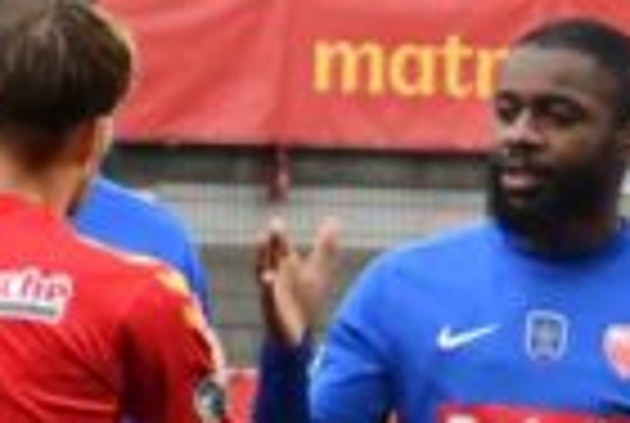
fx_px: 15363
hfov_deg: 2.3
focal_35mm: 876
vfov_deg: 1.6
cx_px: 1732
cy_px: 565
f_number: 5.3
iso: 1800
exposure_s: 1/500
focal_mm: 80
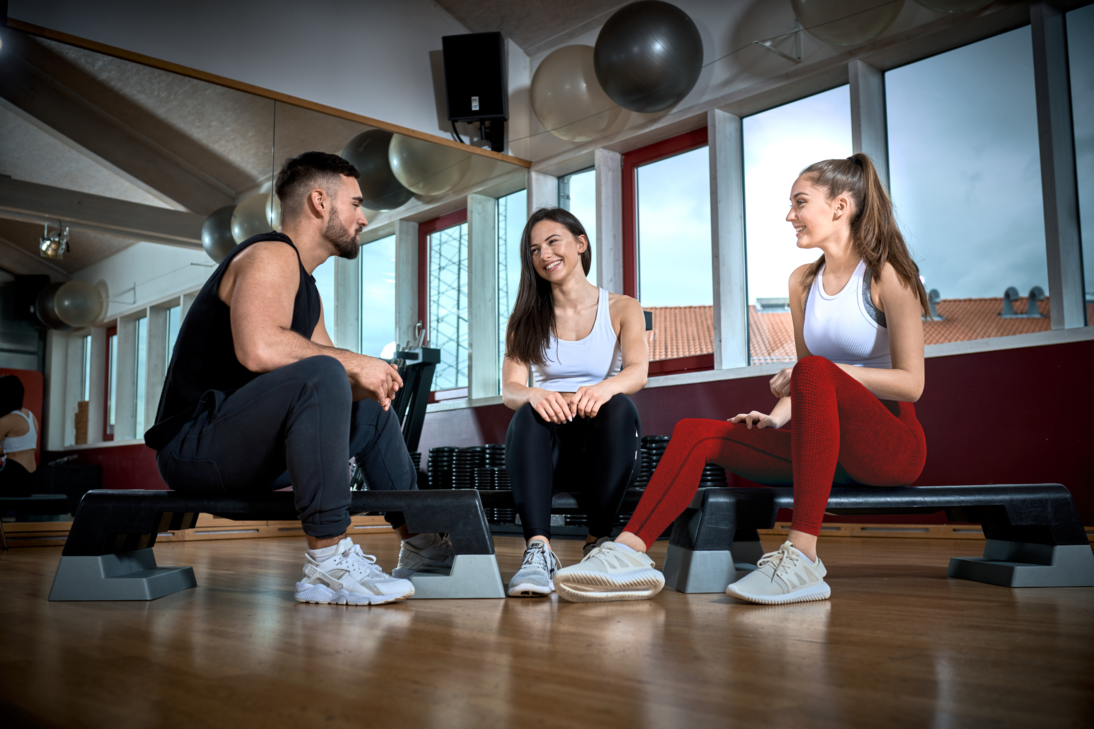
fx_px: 1064
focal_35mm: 35
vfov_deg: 37.9
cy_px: 364
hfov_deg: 54.4
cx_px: 547
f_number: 4
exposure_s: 1/250
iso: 100
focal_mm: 35
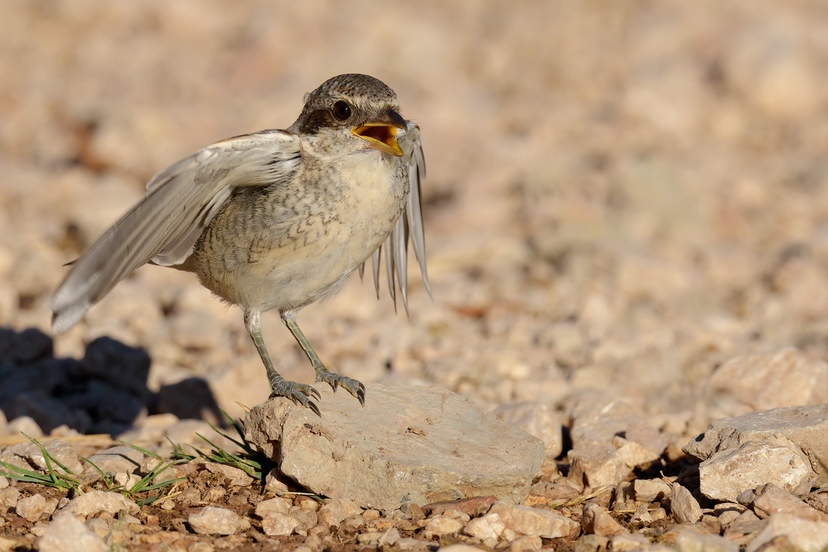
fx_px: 11499
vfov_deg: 2.7
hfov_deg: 4.1
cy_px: 276
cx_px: 414
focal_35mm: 500
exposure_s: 1/1600
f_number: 9
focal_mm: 500
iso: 400
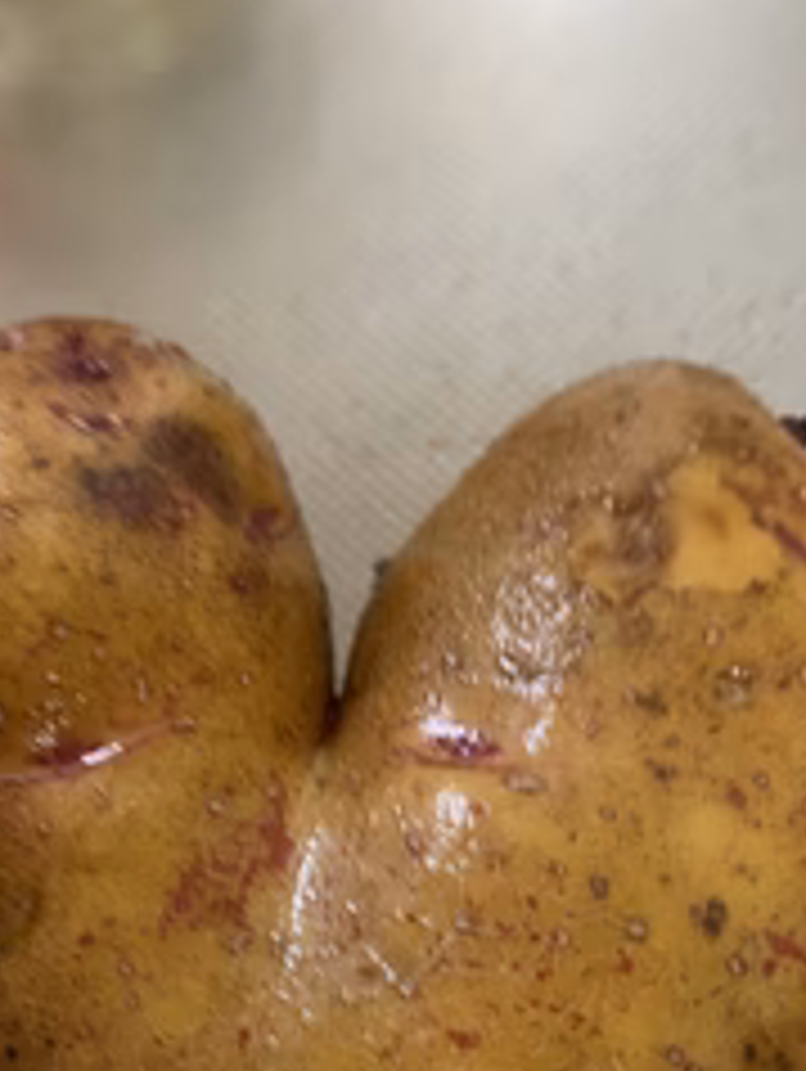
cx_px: 302
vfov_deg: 43.1
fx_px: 1302
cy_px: 828
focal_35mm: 42
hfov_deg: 34.2
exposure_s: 1/60
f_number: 1.8
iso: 250
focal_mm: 4.25
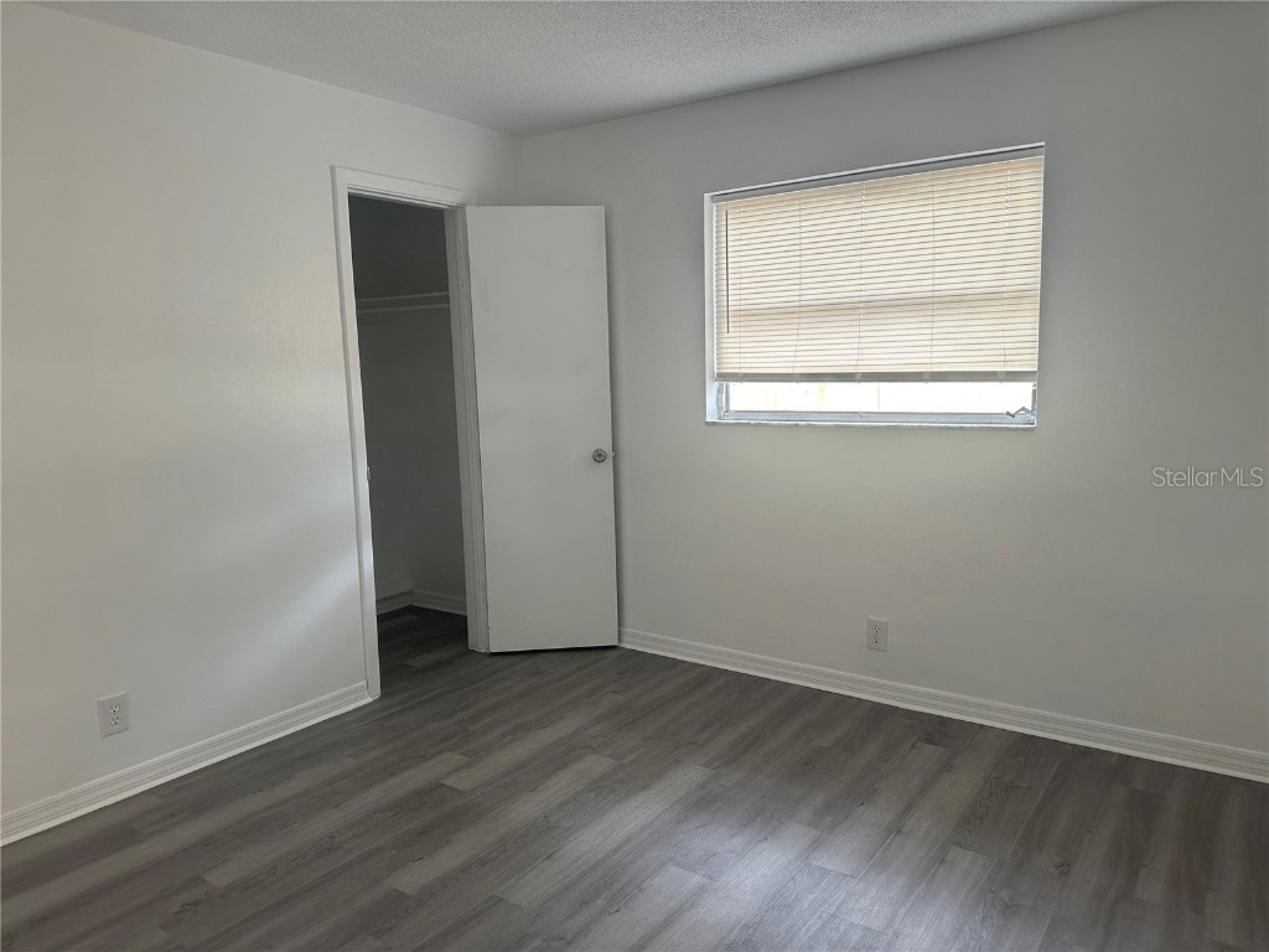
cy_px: 476
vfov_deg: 56.8
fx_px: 880
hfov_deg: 71.6
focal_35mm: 24
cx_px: 634
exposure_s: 1/120
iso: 160
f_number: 1.78
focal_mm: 6.86
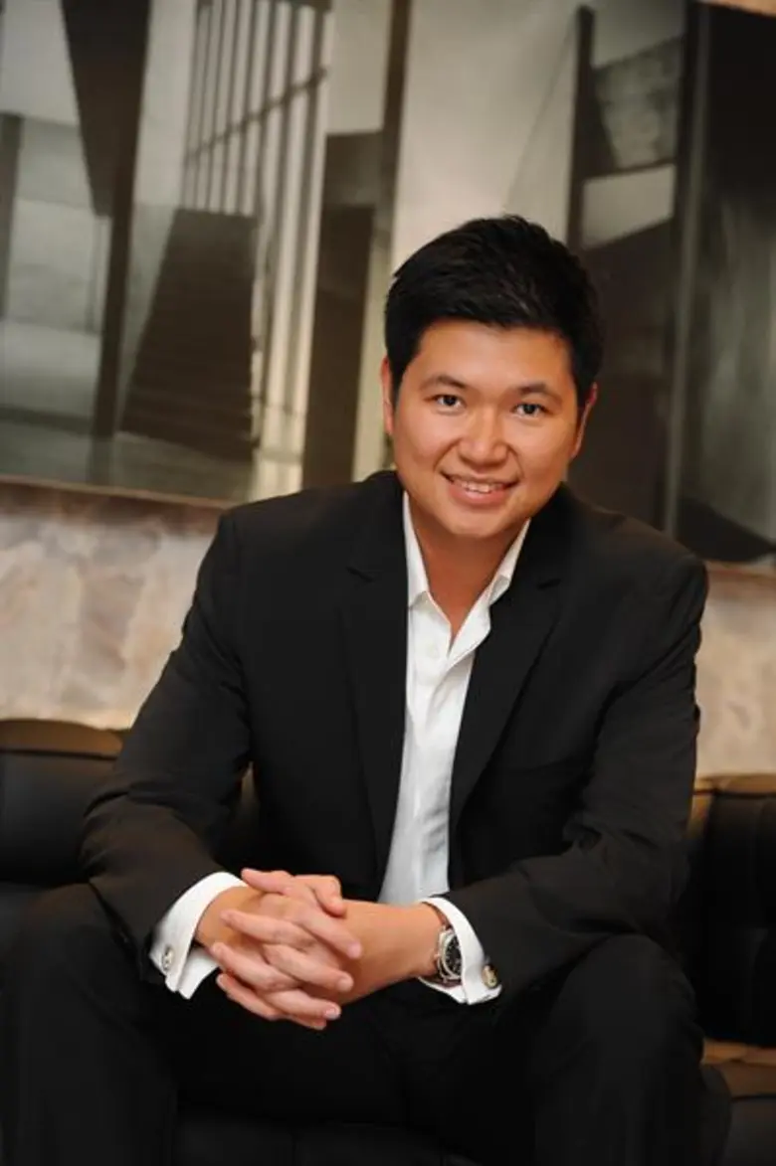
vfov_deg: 20.0
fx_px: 3304
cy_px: 583
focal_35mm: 102
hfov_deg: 13.4
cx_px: 388
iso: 1250
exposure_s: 1/80
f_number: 4
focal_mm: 102
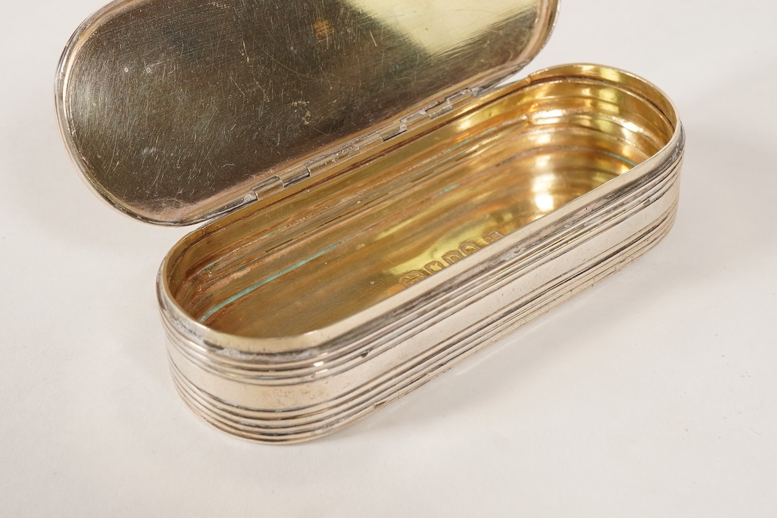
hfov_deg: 31.9
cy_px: 161
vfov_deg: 21.5
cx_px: 387
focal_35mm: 63
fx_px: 1360
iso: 400
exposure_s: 1/125
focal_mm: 30
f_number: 16
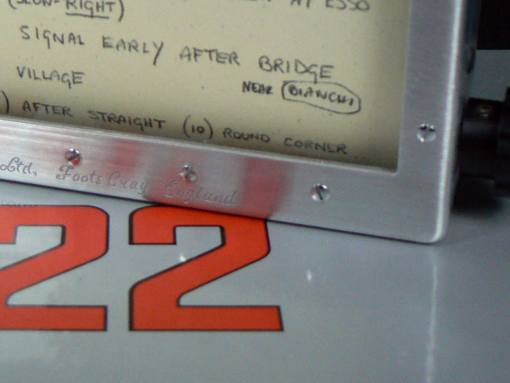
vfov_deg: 13.1
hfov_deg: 17.4
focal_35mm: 112
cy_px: 42
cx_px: 112
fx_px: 1650
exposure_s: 1/60
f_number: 3.2
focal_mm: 9.9
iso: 200
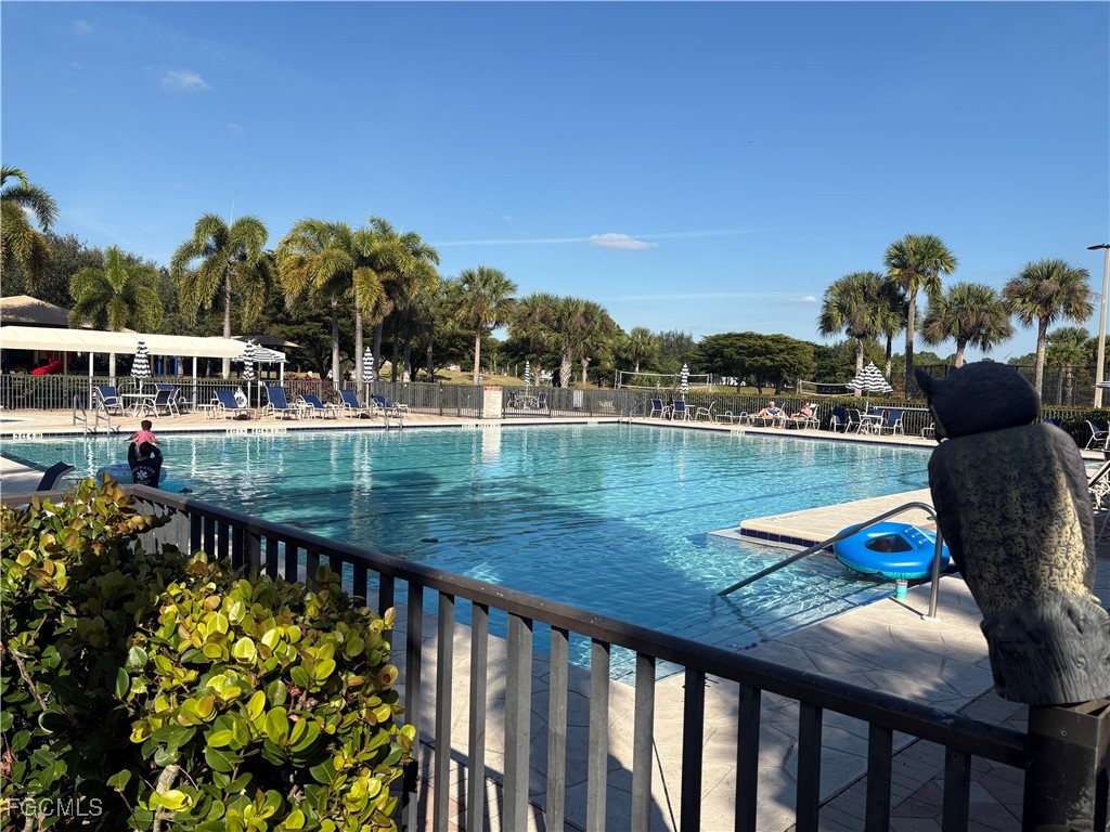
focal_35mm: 26
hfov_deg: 67.3
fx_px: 834
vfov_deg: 53.1
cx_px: 555
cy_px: 416
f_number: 1.6
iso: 50
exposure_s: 1/3831
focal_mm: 5.96
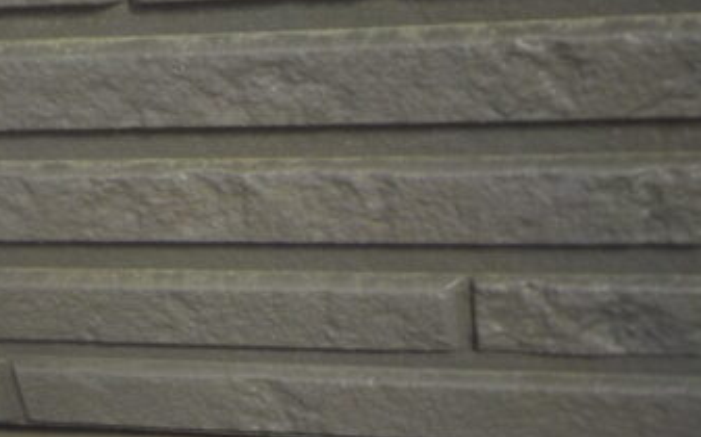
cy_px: 556
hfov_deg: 30.2
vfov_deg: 17.9
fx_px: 1298
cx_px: 306
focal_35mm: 68
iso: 125
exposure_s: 1/80
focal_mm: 4.1
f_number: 3.3
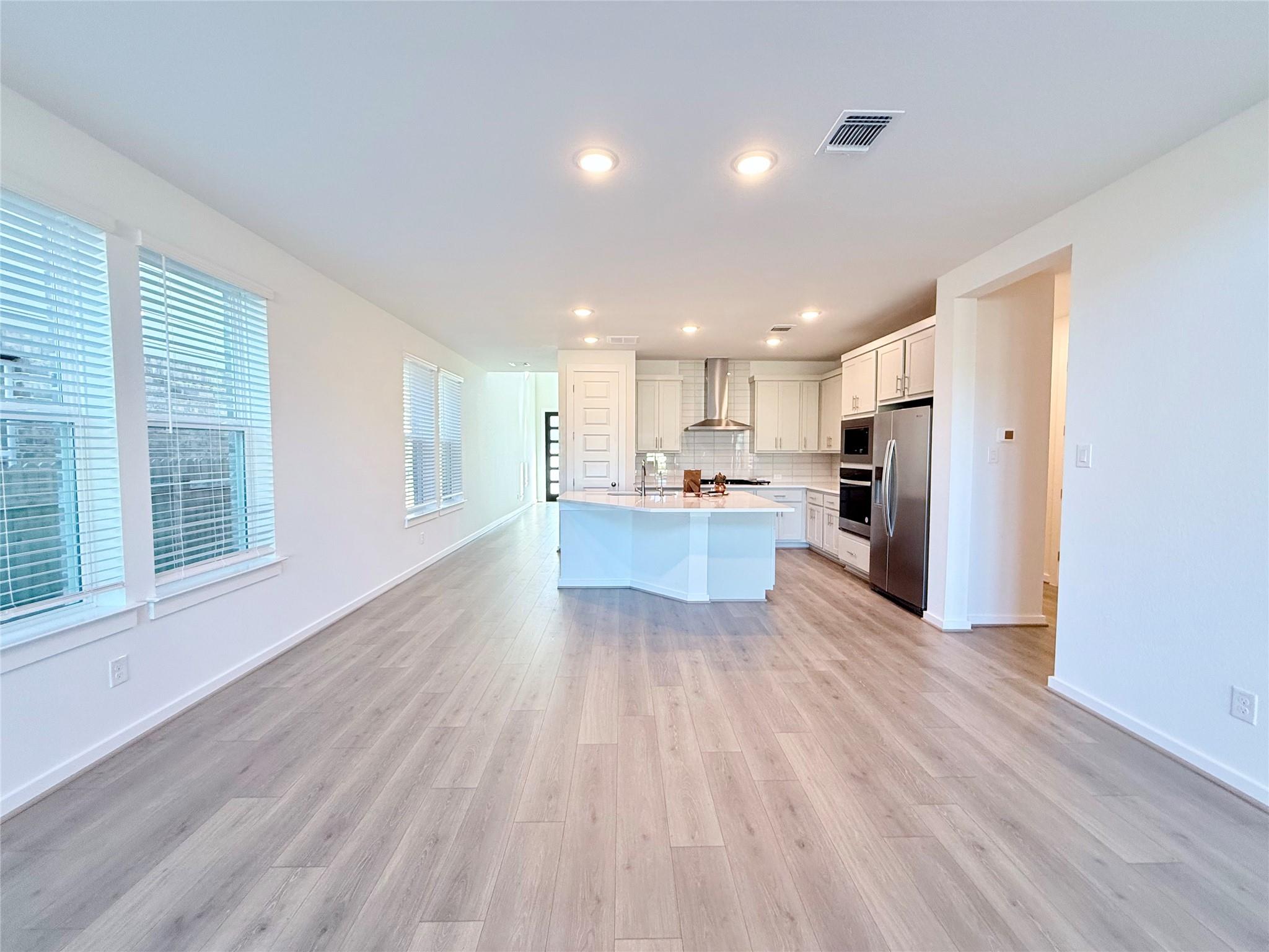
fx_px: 513
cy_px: 476
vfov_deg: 85.7
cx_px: 634
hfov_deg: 102.1
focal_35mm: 14
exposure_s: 1/120
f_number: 2.2
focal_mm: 2.22
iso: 160
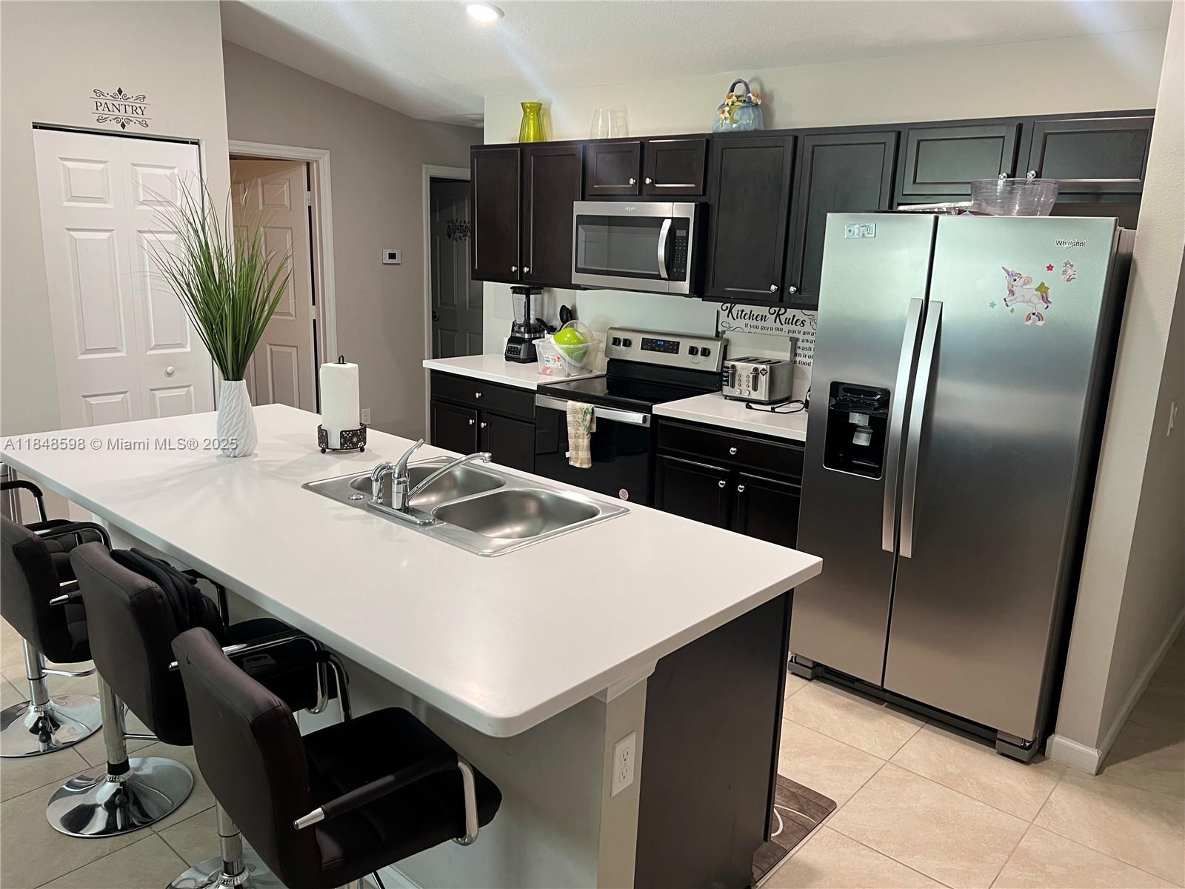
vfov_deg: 53.1
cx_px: 592
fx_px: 890
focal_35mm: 26
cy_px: 444
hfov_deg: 67.3
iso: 200
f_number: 1.5
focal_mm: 5.7
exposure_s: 1/60
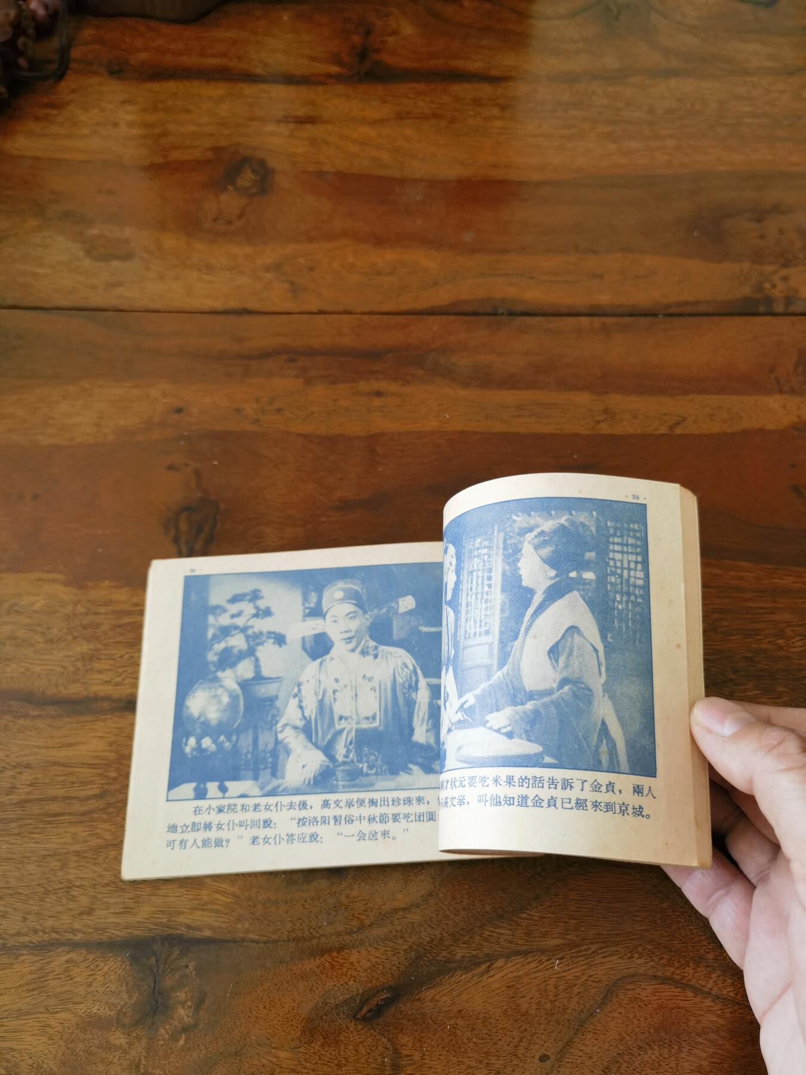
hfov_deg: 51.4
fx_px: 838
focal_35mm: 27
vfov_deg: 65.3
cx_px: 403
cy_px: 538
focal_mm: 6.67
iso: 100
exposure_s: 1/120
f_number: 1.9
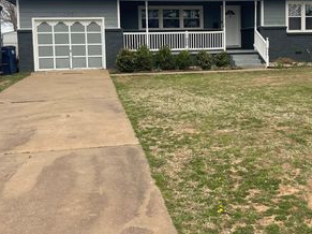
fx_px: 387
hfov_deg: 43.8
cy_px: 74
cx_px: 178
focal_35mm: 43
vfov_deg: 33.2
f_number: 1.6
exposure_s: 1/2387
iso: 32
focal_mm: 5.1
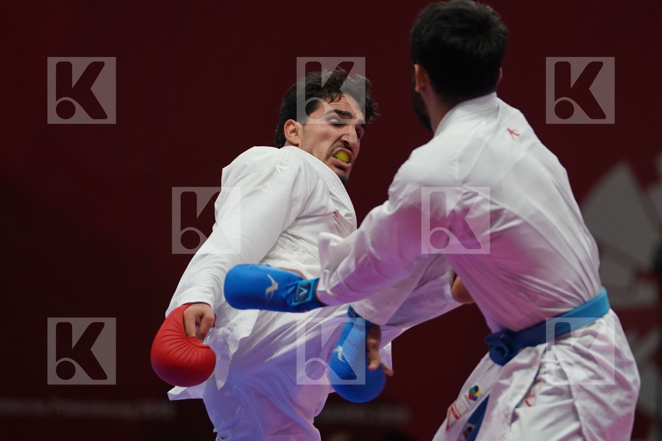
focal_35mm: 358
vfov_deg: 3.8
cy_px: 220
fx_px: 6583
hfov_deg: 5.8
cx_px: 331
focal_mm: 239
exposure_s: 1/1000
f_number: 4
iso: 2500
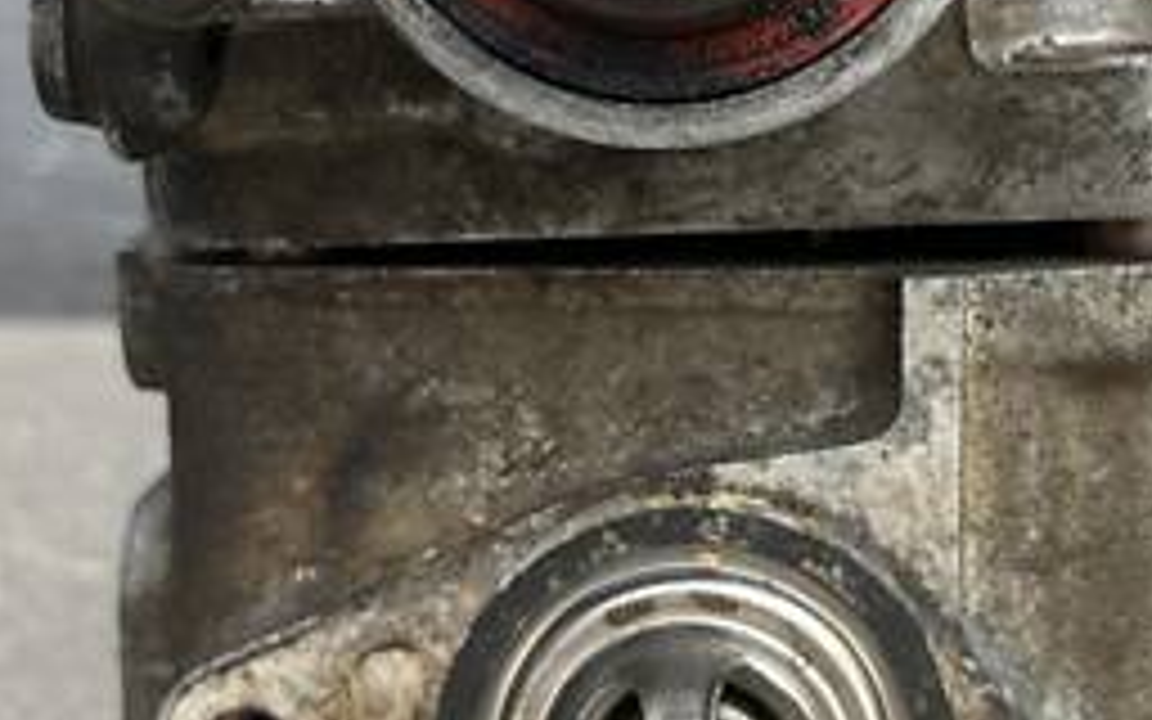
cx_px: 675
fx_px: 2166
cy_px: 220
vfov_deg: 18.8
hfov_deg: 29.7
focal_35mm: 69
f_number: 1.6
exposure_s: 1/252
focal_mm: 5.1
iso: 40
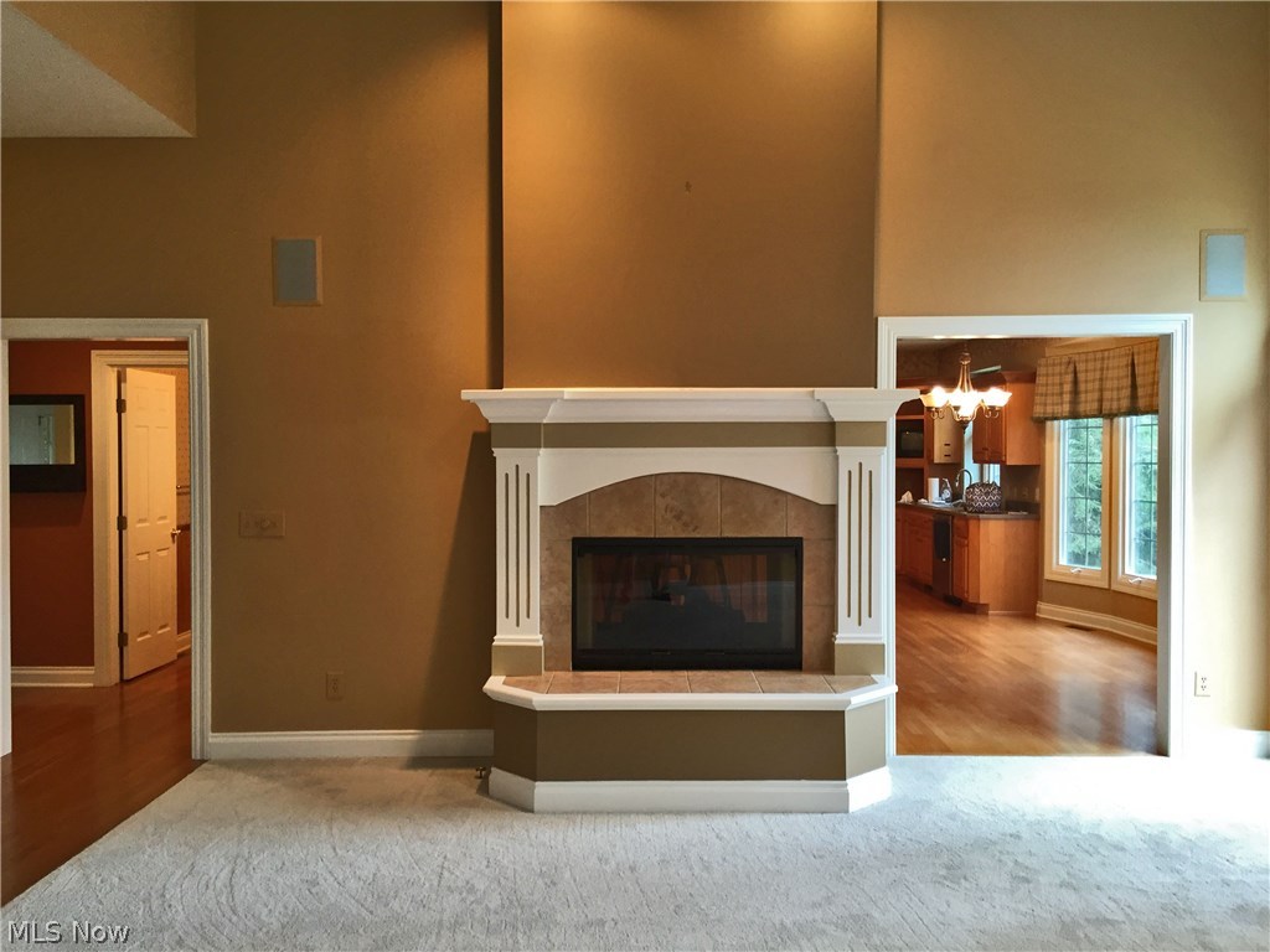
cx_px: 635
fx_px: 1064
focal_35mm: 29
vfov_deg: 48.2
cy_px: 476
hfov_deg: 61.7
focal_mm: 4.15
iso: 100
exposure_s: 1/30
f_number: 2.2
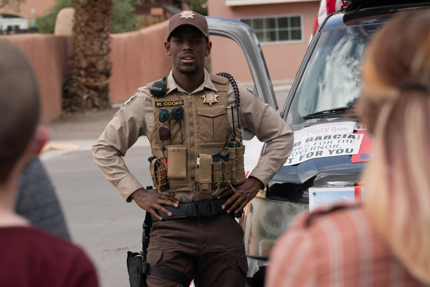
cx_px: 215
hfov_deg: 14.8
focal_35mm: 139
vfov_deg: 9.9
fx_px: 1660
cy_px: 144
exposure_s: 1/250
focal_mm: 139
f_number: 8
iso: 250
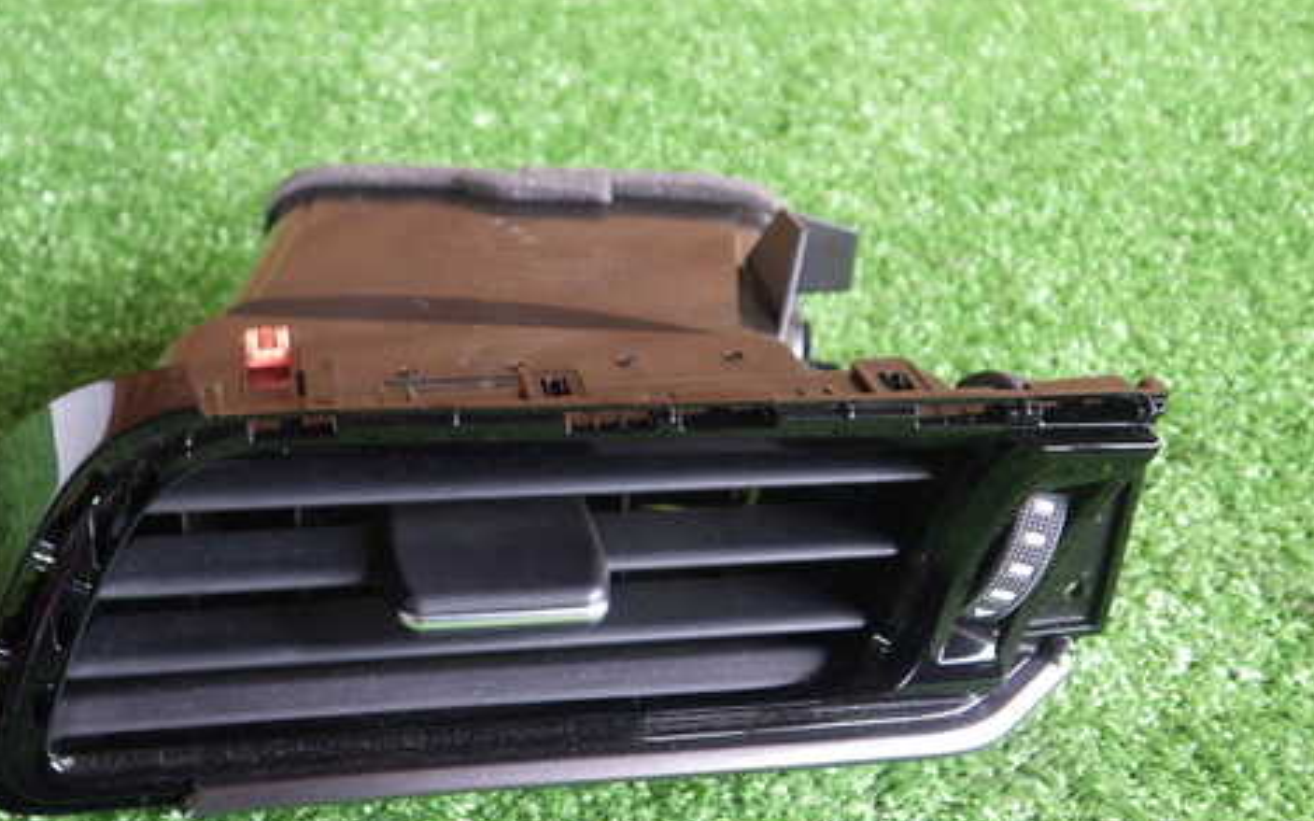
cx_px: 507
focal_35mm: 42
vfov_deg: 30.4
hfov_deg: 46.8
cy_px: 507
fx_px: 1504
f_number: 2.3
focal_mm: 5.5
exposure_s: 1/50
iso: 320
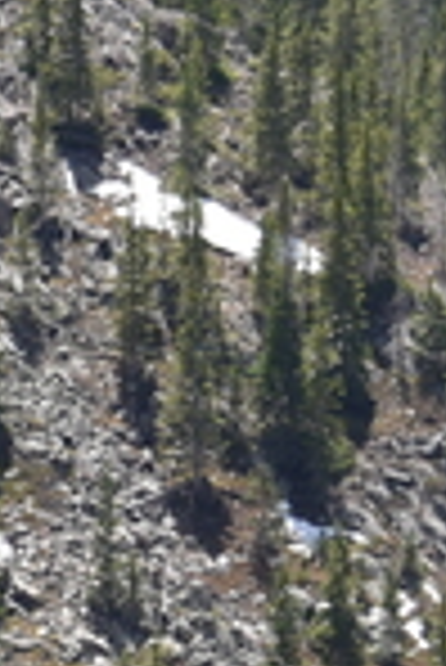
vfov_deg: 2.0
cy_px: 288
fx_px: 19540
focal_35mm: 1054
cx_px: -473
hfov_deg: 1.3
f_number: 6.3
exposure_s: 1/250
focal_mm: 122
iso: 100
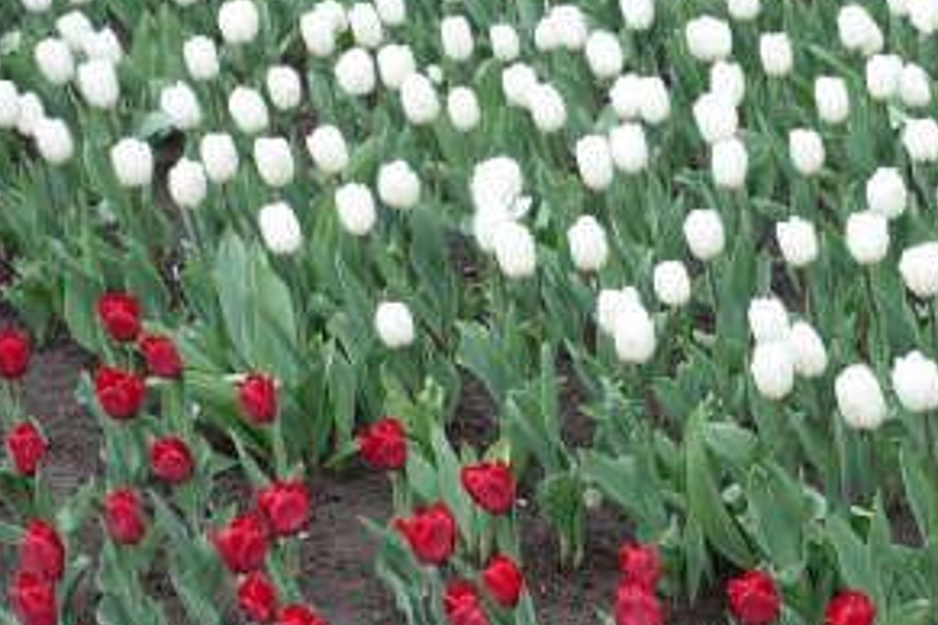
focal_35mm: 147
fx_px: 3830
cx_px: 935
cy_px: 609
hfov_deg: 13.8
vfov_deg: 9.3
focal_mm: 25.7
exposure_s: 1/200
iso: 125
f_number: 4
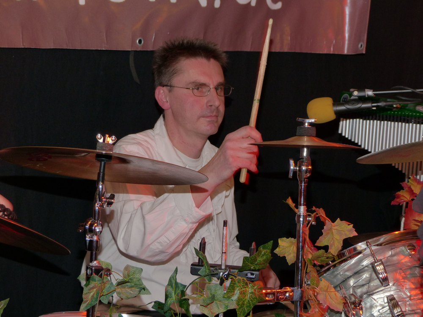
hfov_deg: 15.4
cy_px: 158
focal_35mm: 128
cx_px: 212
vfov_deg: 11.6
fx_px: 1564
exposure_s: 1/60
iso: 160
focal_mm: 23.1
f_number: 2.8
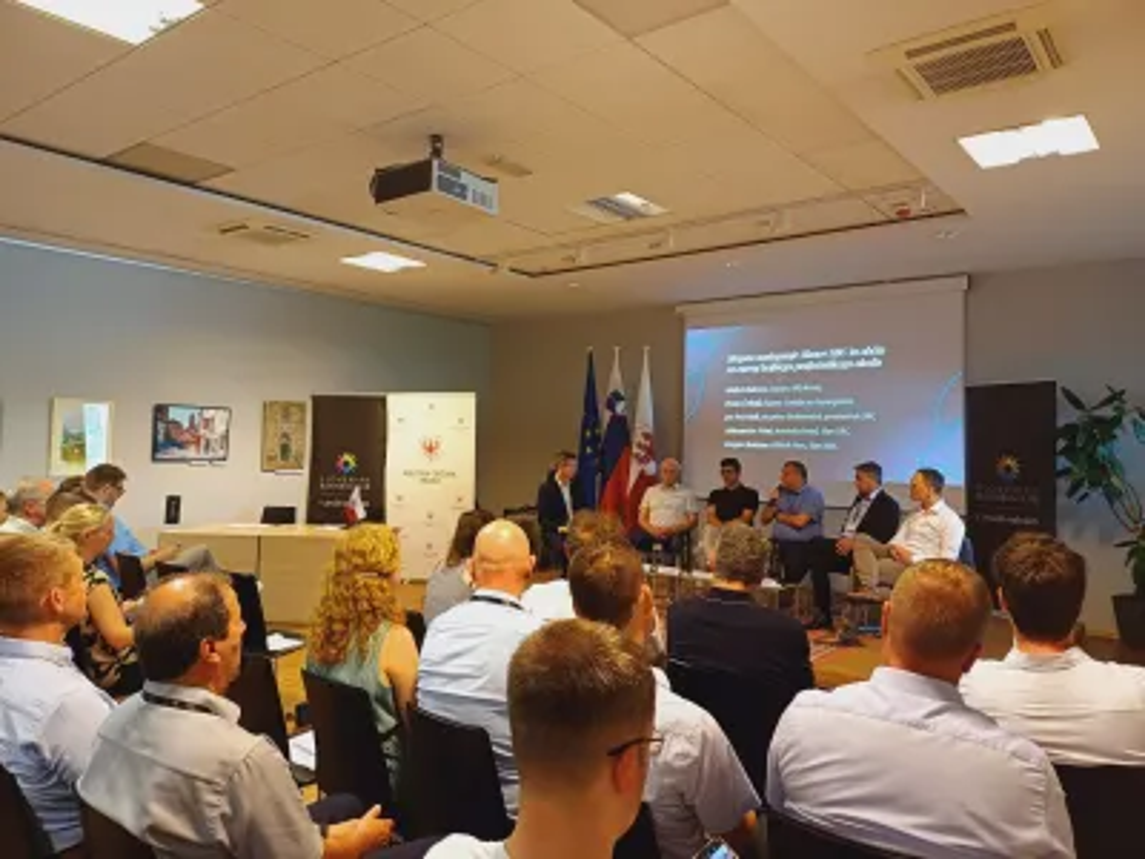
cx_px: 572
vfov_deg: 54.9
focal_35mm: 25
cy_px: 430
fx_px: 827
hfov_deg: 69.4
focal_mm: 4.65
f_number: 1.8
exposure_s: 1/33
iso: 250
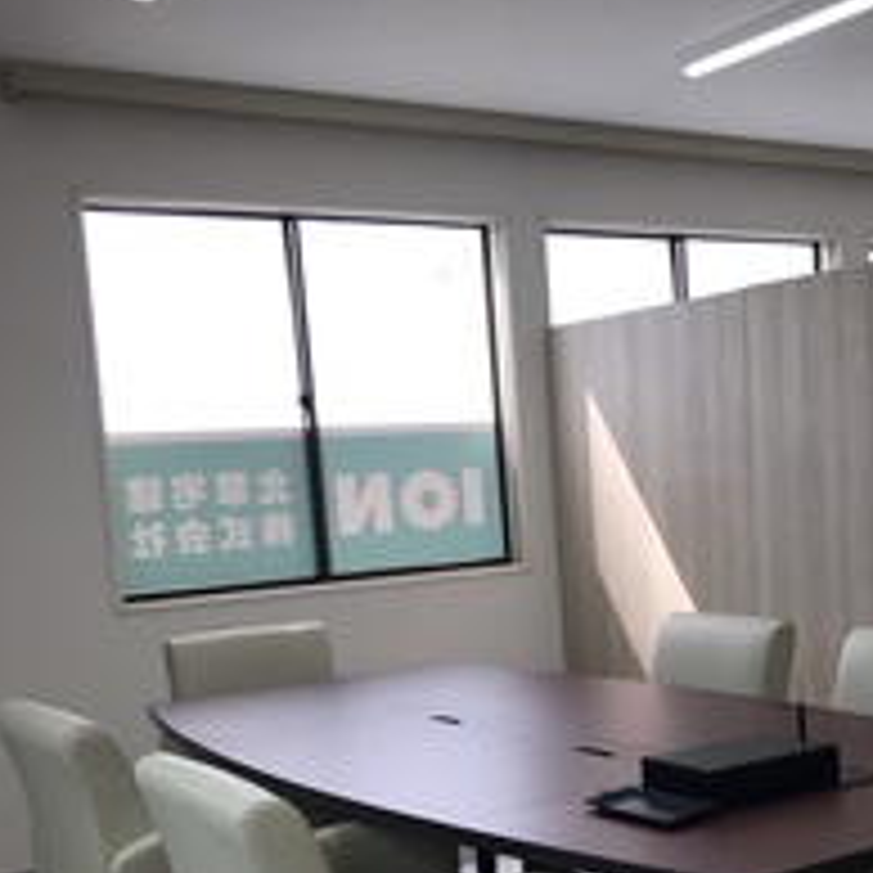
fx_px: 1398
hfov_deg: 34.3
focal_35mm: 49
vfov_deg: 33.8
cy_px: 684
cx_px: 603
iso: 20
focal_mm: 3.99
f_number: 1.8
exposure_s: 1/638
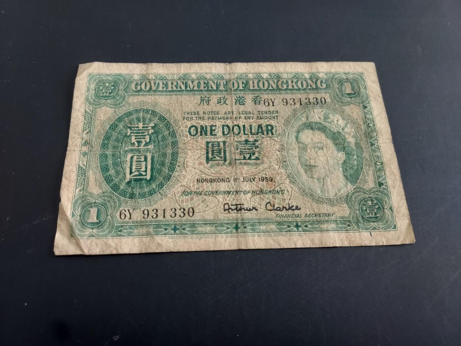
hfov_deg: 71.6
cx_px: 230
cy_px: 173
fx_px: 320
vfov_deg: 56.8
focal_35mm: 24
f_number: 1.8
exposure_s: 1/50
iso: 125
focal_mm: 4.6
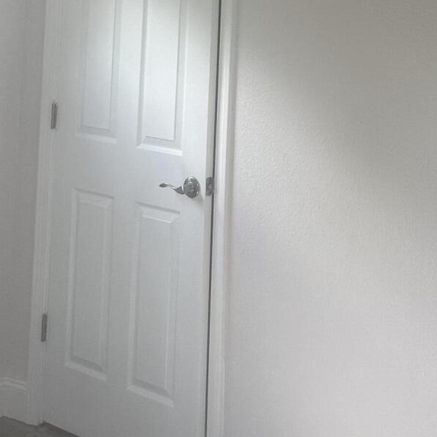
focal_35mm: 71
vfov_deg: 21.3
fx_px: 1014
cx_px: 379
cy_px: -177
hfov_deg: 23.8
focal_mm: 6.86
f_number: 1.78
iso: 125
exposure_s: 1/121
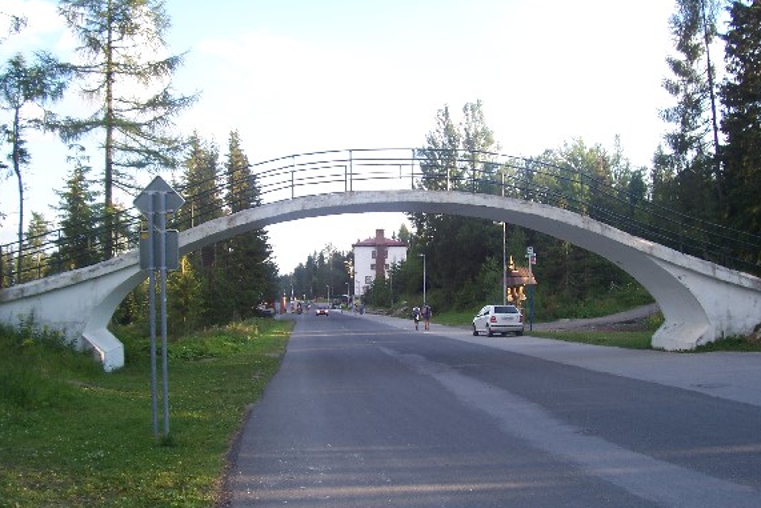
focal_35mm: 35
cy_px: 256
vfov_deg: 37.9
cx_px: 384
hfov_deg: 54.4
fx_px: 740
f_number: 2.7
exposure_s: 1/250
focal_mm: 5.6
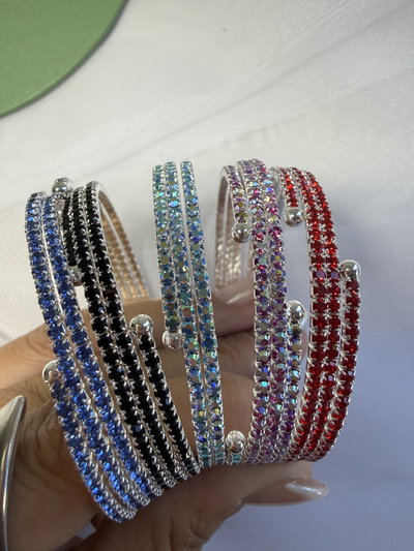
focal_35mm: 24
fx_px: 383
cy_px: 276
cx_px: 207
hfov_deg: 56.8
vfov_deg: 71.6
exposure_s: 1/100
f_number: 2.2
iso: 40
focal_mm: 2.22
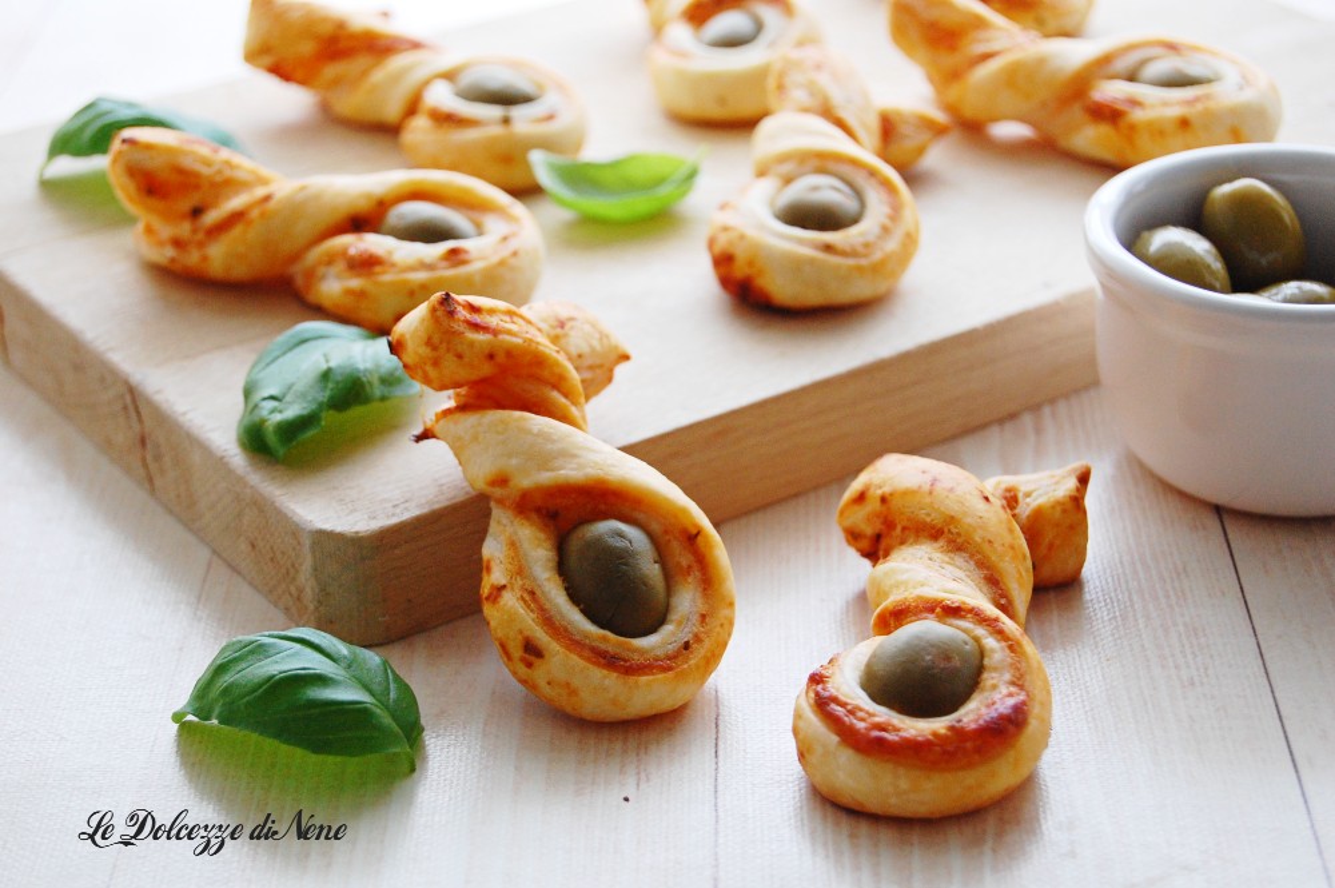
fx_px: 3057
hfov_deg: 24.6
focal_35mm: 82
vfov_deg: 16.5
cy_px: 444
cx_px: 668
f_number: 5.6
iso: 800
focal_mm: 55
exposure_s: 1/30
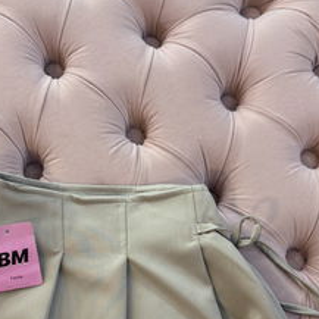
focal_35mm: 52
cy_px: 245
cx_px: 109
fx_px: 542
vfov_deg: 32.1
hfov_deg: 32.5
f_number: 1.78
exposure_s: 1/100
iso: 160
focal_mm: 6.76
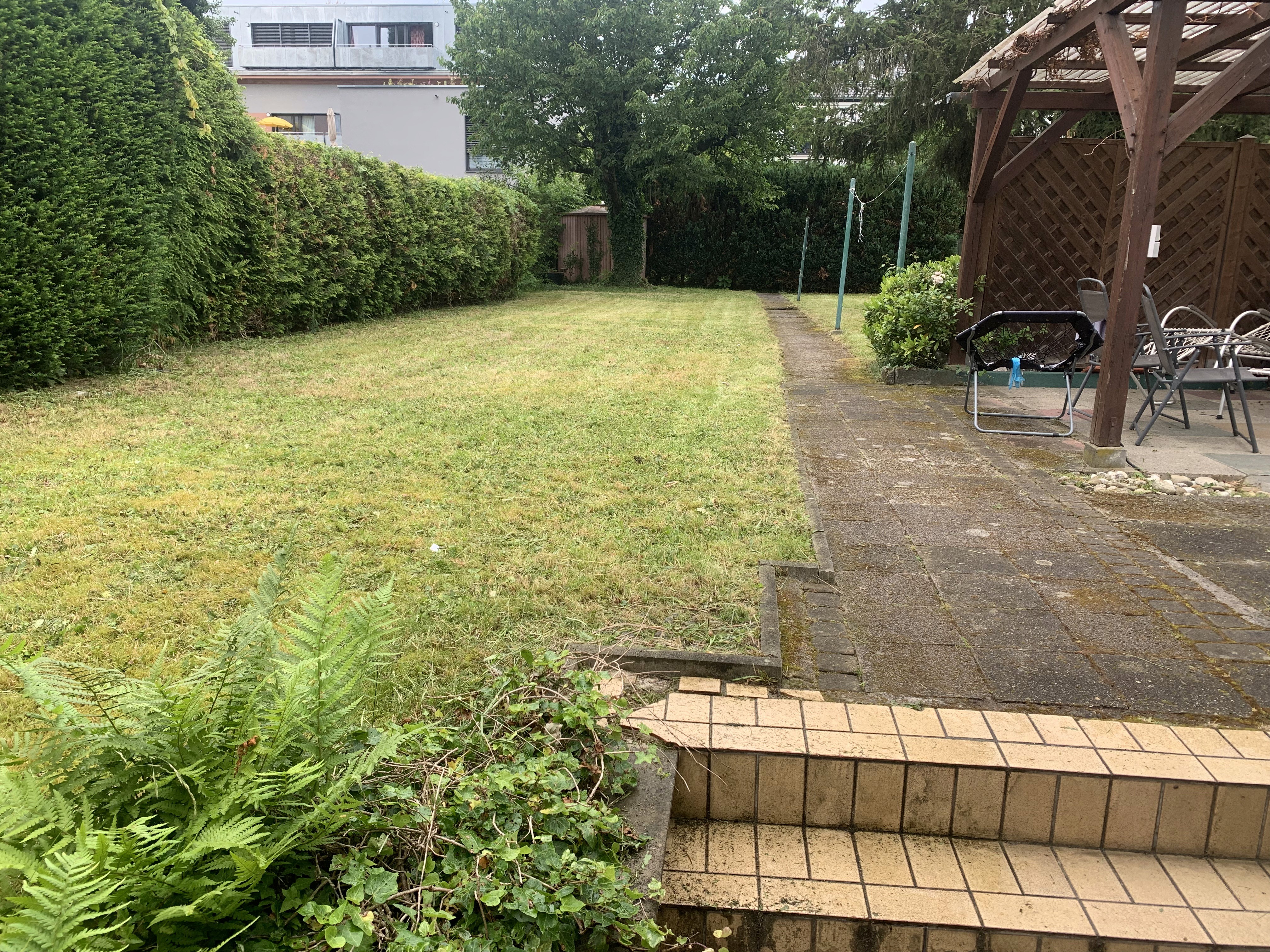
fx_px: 954
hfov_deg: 67.3
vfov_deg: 53.1
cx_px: 635
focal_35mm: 26
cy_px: 476
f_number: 1.8
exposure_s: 1/400
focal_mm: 4.25
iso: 25
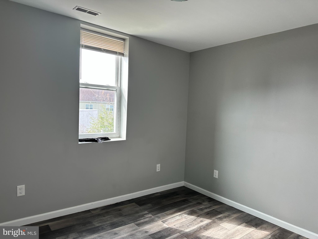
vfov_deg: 56.8
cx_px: 159
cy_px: 120
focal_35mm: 24
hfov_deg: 71.6
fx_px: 220
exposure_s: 1/137
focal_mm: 6.86
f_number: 1.78
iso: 100
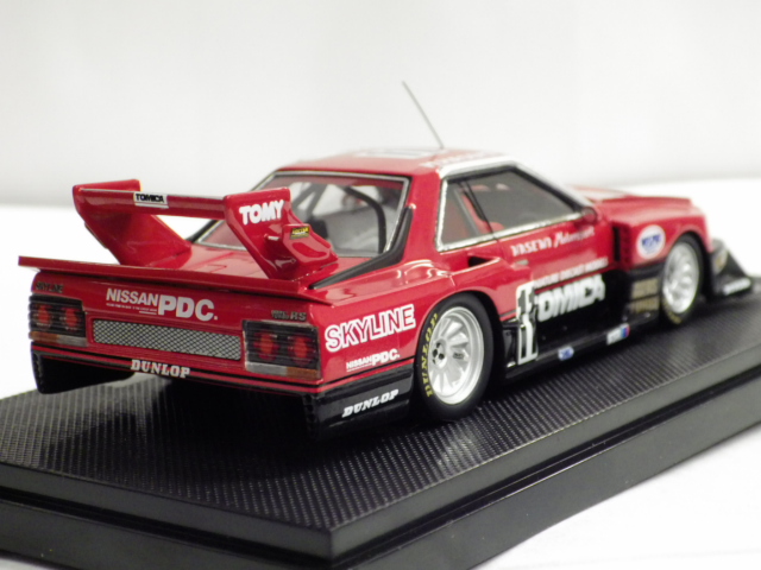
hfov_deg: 22.5
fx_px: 1913
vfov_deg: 17.0
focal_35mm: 87
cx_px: 380
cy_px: 285
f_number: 4.4
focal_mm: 15.6
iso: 800
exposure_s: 1/30
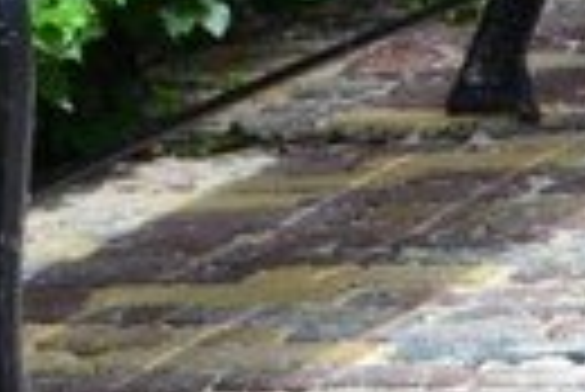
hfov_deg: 6.4
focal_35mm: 284
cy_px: -322
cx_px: 1922
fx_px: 4620
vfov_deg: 4.8
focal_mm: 24
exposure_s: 1/200
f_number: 10
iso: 400
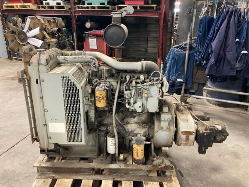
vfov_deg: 49.7
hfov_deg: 63.4
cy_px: 94
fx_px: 201
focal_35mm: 28
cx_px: 124
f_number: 1.8
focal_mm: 3.99
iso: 320
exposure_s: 1/40
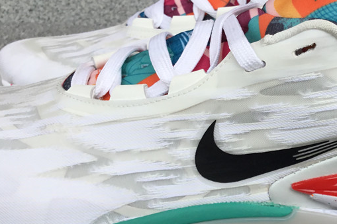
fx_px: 533
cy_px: 145
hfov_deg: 34.0
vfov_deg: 23.7
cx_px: 270
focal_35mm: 57
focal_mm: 3.3
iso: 25
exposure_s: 1/536
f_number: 2.4
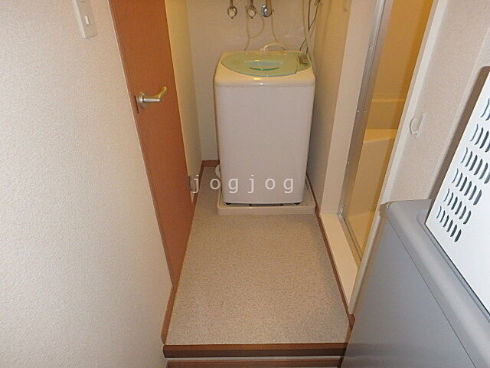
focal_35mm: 21
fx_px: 297
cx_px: 245
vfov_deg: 63.4
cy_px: 184
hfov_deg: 79.0
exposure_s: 1/30
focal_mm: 3.7
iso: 400
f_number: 3.5
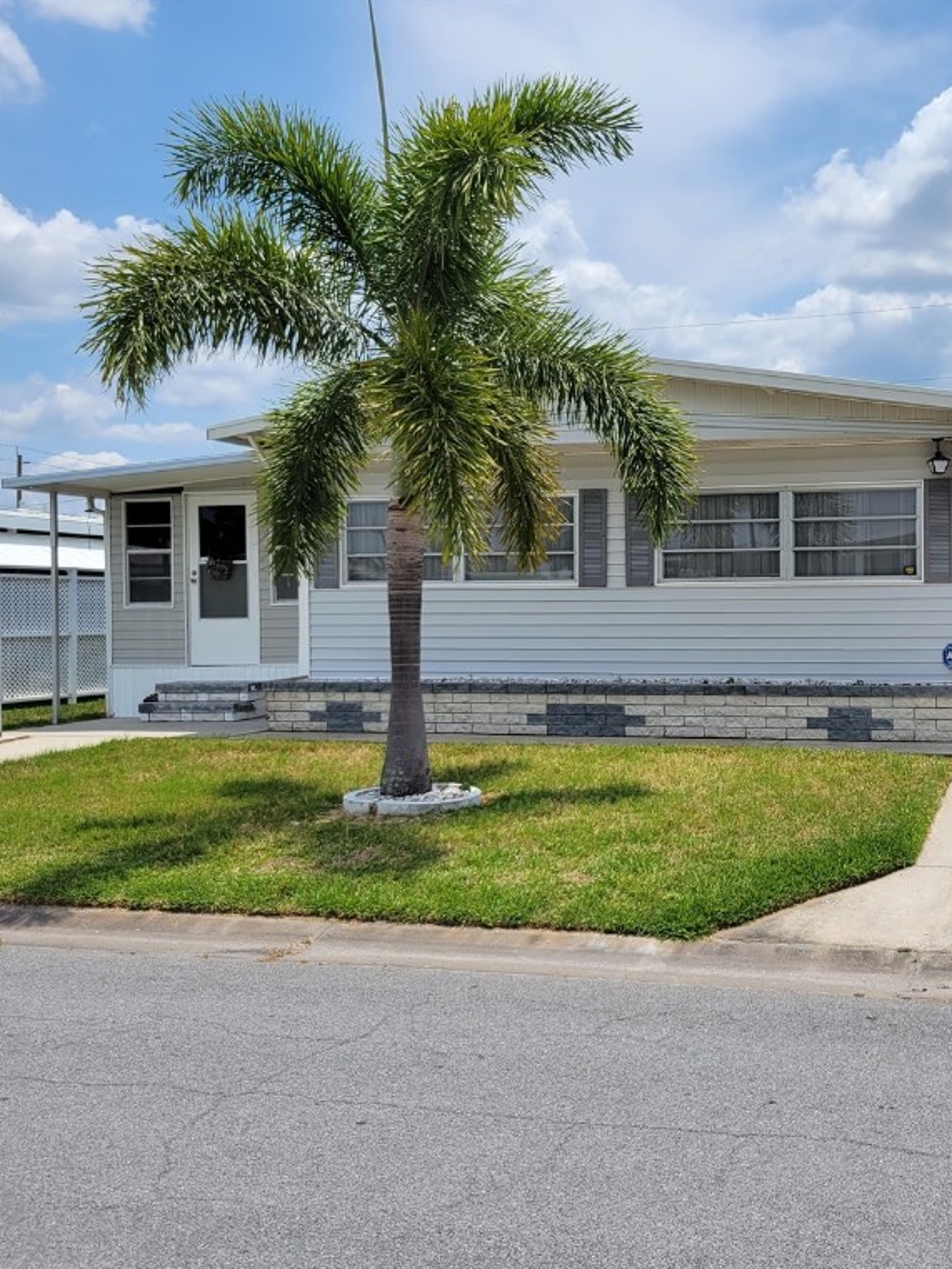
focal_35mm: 35
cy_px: 637
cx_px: 780
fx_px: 1283
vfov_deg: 52.6
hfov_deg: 38.9
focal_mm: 5.4
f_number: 1.8
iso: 40
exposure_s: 1/4373
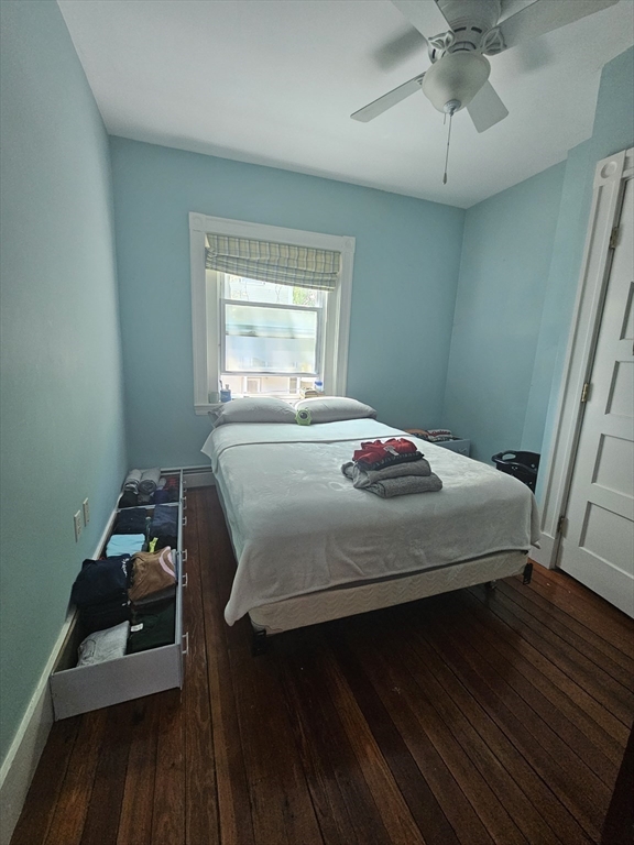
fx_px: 317
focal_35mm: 13
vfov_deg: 106.2
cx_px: 317
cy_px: 422
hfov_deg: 89.9
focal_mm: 2.2
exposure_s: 1/60
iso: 320
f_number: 2.2
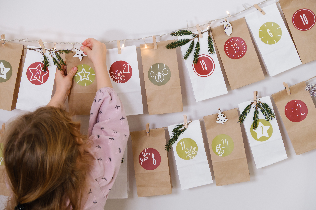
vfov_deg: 17.9
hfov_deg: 26.7
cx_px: 158
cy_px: 105
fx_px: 667
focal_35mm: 76
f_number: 4
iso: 640
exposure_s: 1/160
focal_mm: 50.5
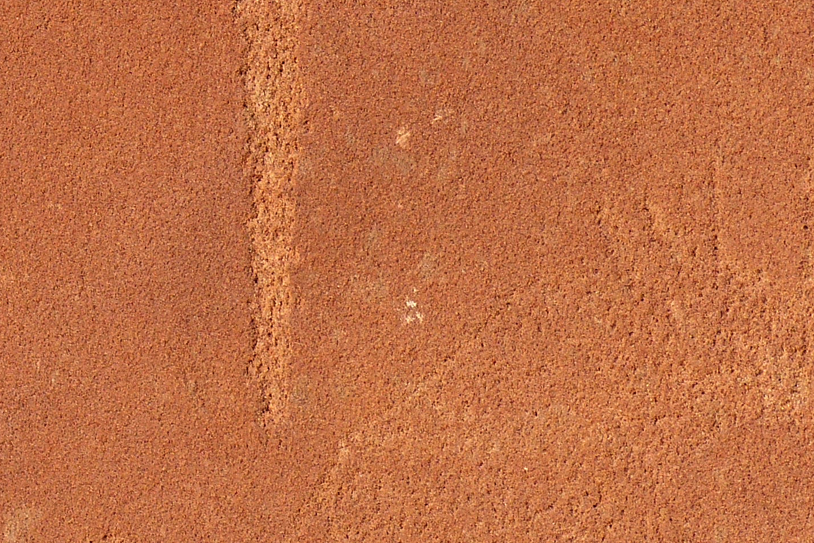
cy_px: -281
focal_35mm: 430
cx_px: -84
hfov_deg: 4.8
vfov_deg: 3.2
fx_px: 9722
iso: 100
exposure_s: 1/400
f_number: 4
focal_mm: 26.5
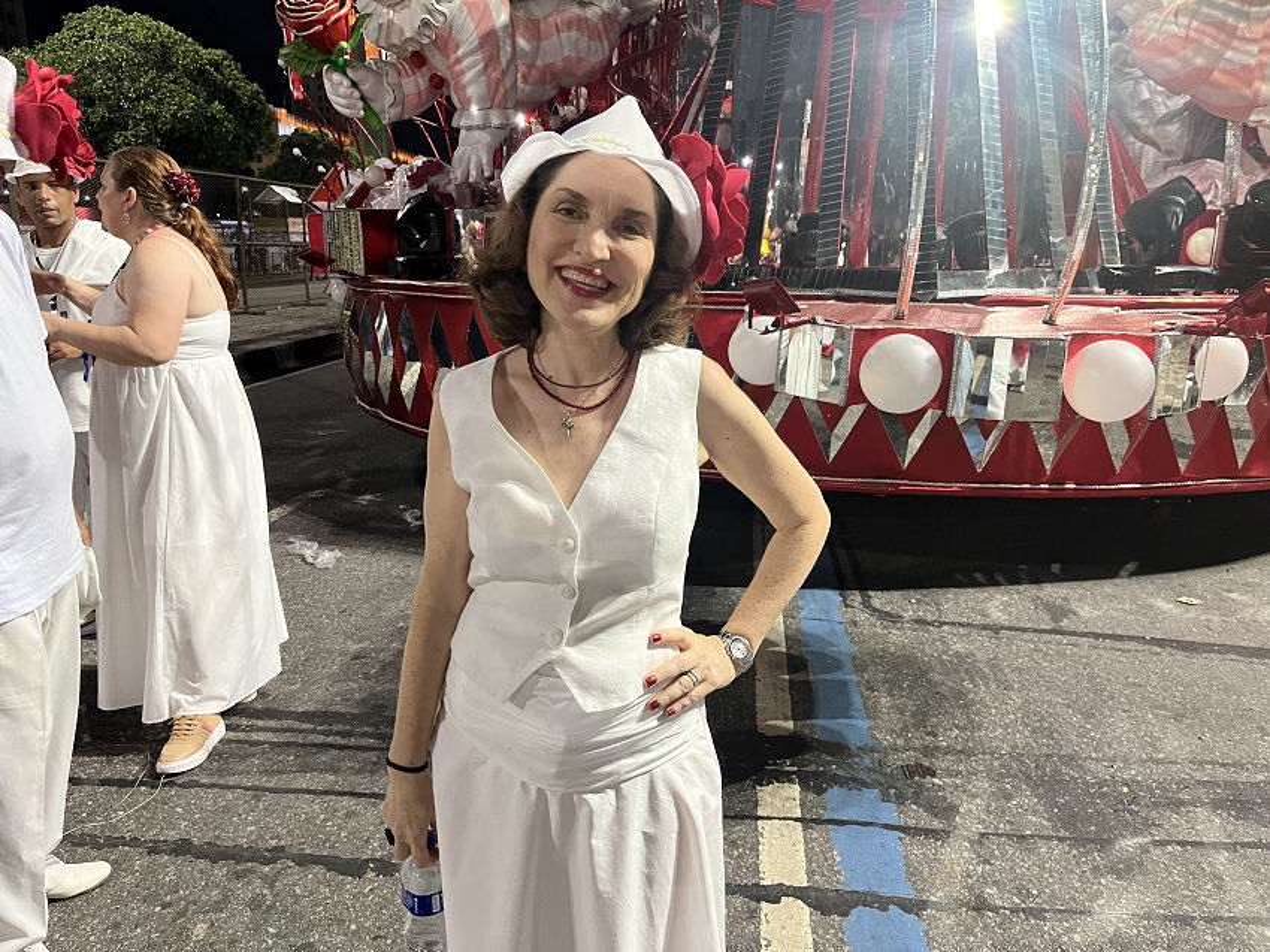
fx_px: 954
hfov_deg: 67.3
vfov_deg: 53.0
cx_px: 635
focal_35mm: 26
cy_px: 476
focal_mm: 5.1
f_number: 1.6
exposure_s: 1/60
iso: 400
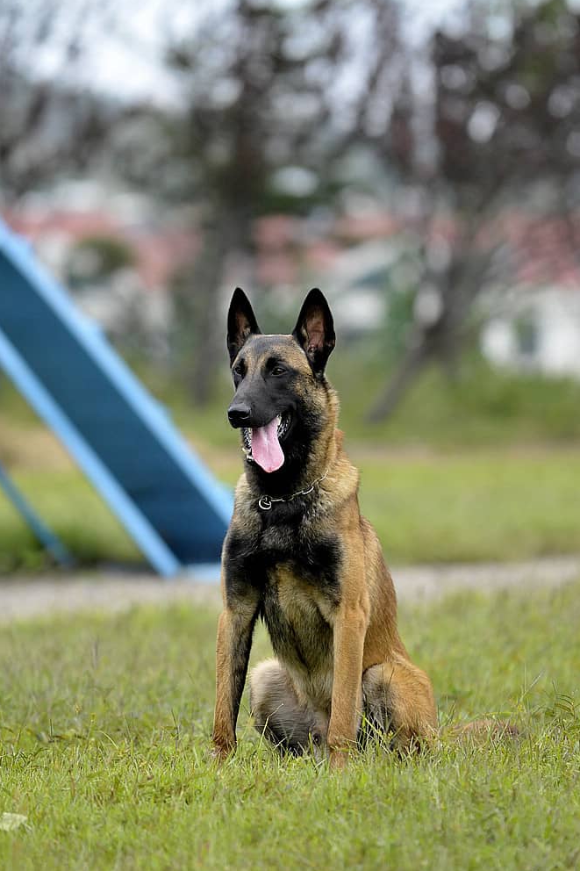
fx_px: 7300
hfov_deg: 4.5
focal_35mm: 302
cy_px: 435
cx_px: 290
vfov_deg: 6.8
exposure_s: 1/3200
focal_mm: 200
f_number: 3.5
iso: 800
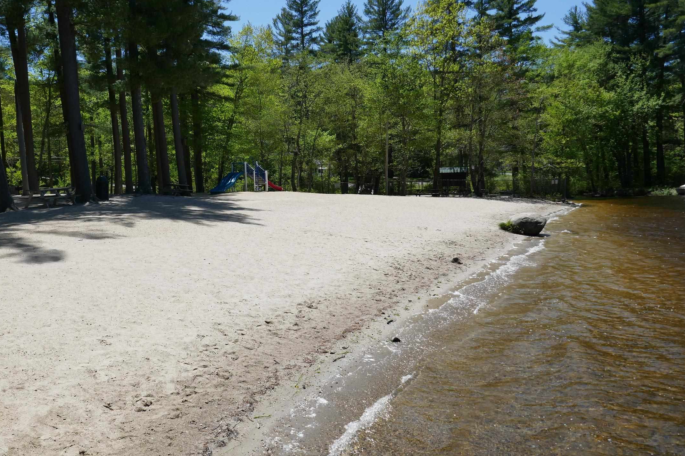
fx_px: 609
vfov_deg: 41.1
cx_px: 297
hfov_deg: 58.5
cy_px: 212
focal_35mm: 32
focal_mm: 9.1
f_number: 4.5
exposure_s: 1/1000
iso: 125
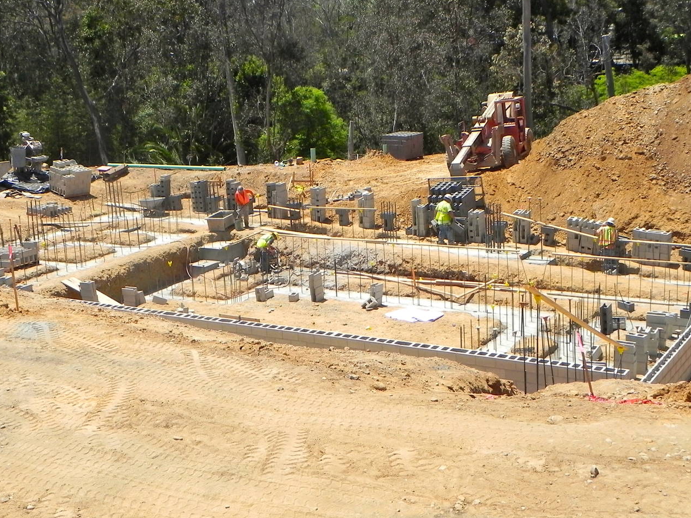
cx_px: 292
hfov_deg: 36.7
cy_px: 237
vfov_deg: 28.0
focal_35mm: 52
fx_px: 1038
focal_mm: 7.3
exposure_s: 1/376
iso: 160
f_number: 7.1
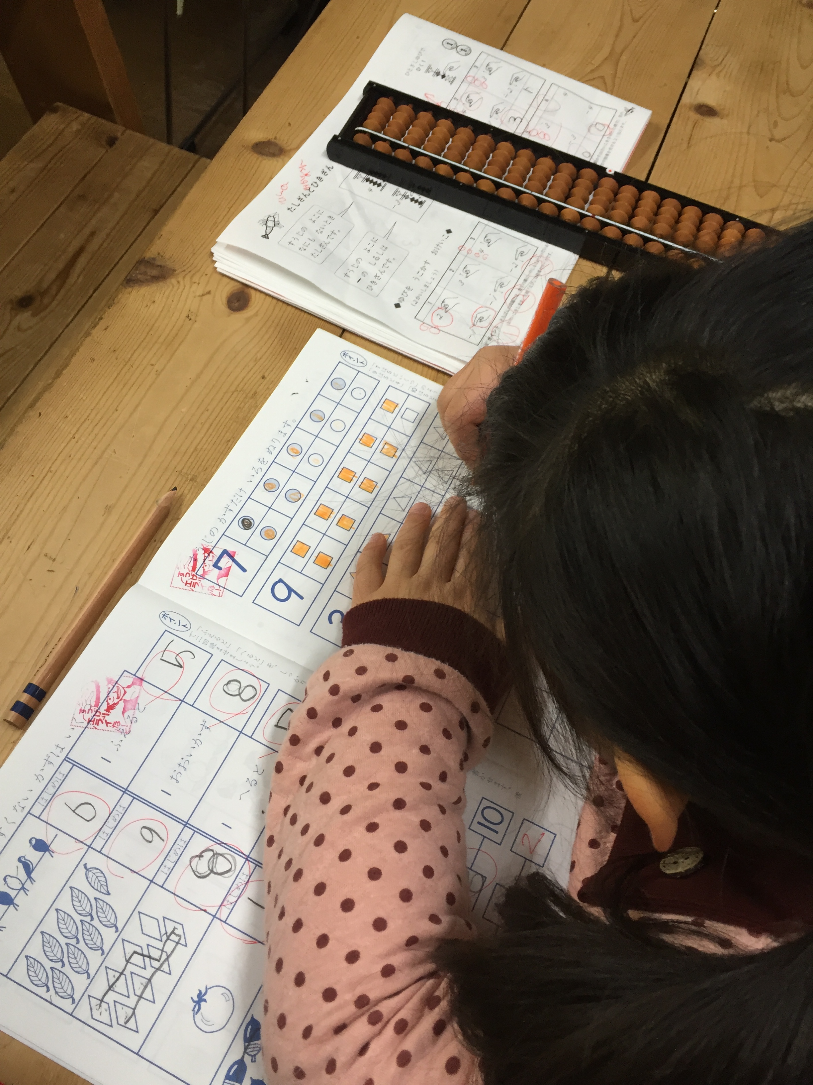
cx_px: 406
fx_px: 908
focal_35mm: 29
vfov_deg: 61.7
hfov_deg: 48.2
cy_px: 542
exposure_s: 1/30
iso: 64
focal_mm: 4.15
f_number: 2.2
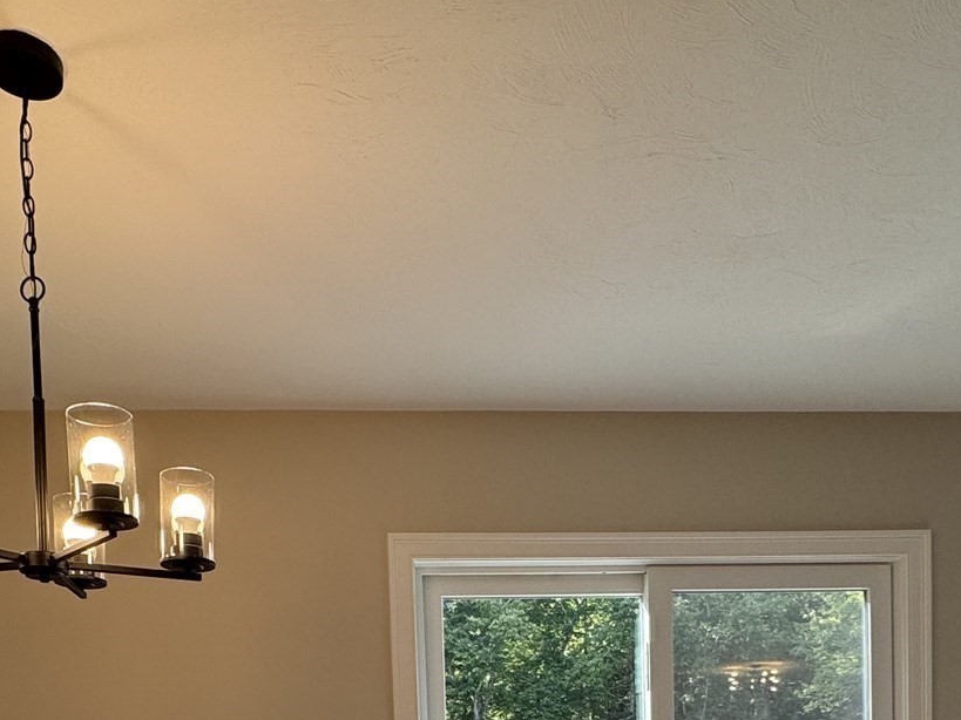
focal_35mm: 35
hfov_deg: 52.6
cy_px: 819
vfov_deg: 34.3
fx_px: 972
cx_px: 449
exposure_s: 1/120
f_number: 2.2
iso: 40
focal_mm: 2.22
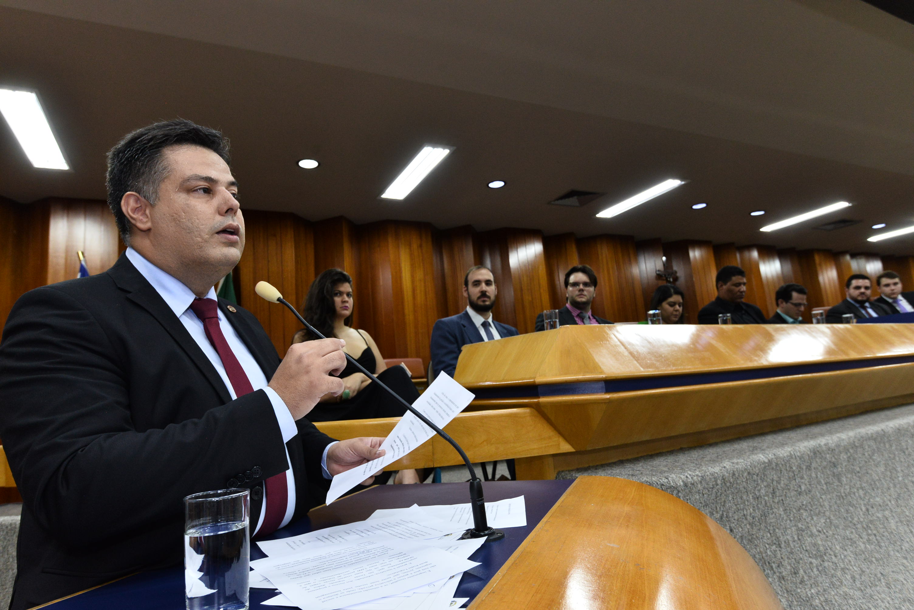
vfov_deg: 57.3
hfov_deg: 78.6
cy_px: 305
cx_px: 457
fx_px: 559
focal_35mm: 22
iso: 1600
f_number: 6.3
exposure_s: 1/60
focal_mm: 22
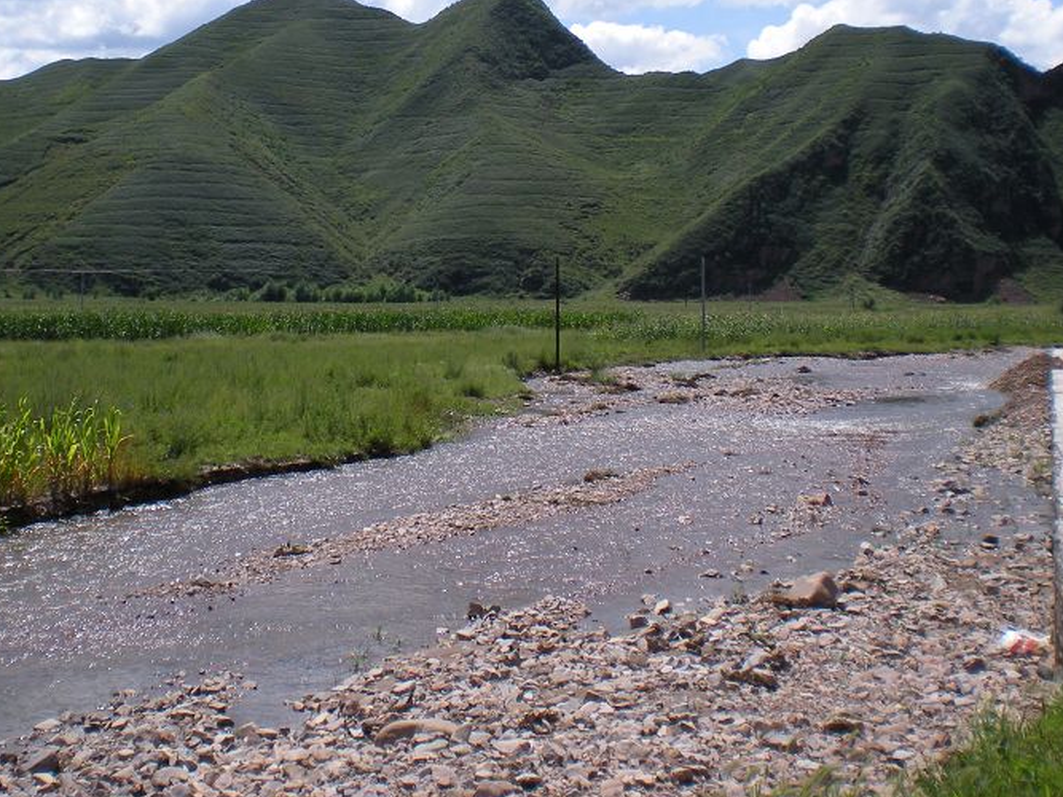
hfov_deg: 33.8
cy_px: 210
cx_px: 472
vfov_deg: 25.4
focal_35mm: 57
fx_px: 1750
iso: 64
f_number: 4.6
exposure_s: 1/744
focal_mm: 6.3
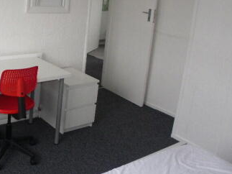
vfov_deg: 30.4
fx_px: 315
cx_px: 32
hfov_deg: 38.2
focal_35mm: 47
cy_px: 47
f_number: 2.8
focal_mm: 4.6
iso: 160
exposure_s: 1/60
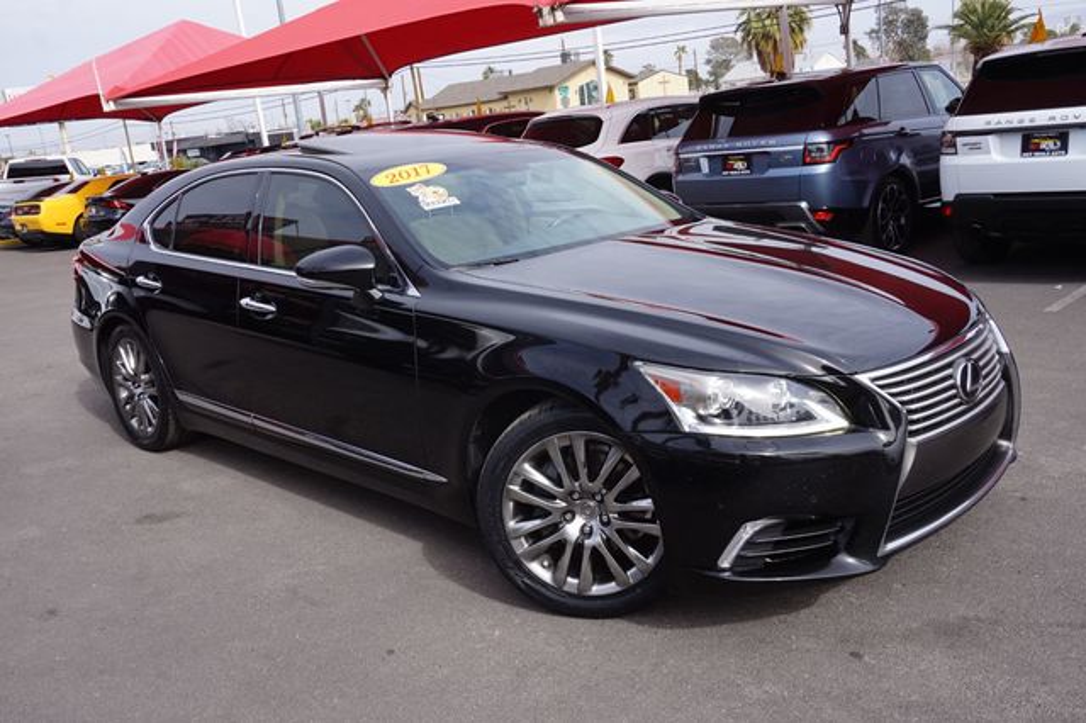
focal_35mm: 33
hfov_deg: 57.2
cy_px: 362
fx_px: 995
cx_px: 543
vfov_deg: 39.9
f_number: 11
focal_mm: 22
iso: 100
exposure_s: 1/80
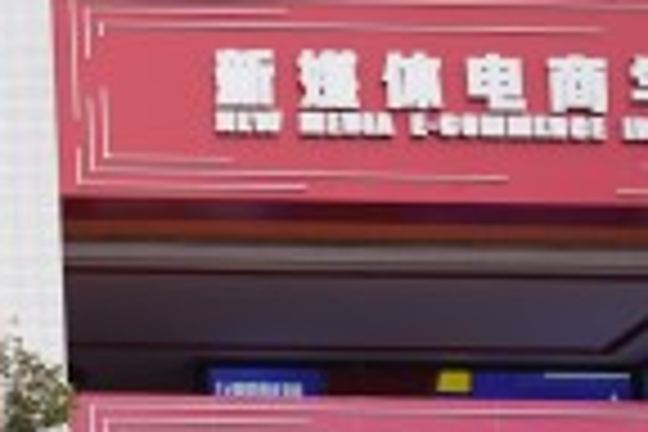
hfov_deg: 11.5
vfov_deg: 8.1
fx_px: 2898
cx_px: -648
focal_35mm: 161
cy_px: 886
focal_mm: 31
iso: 320
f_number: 2.8
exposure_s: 1/1250
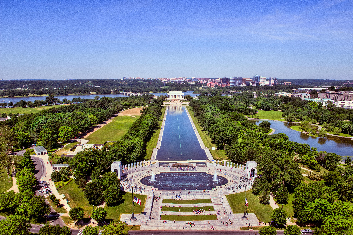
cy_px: 118
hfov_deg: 63.6
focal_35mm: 29
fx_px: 284
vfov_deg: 45.0
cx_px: 176
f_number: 11
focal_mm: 29
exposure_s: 1/800
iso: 640
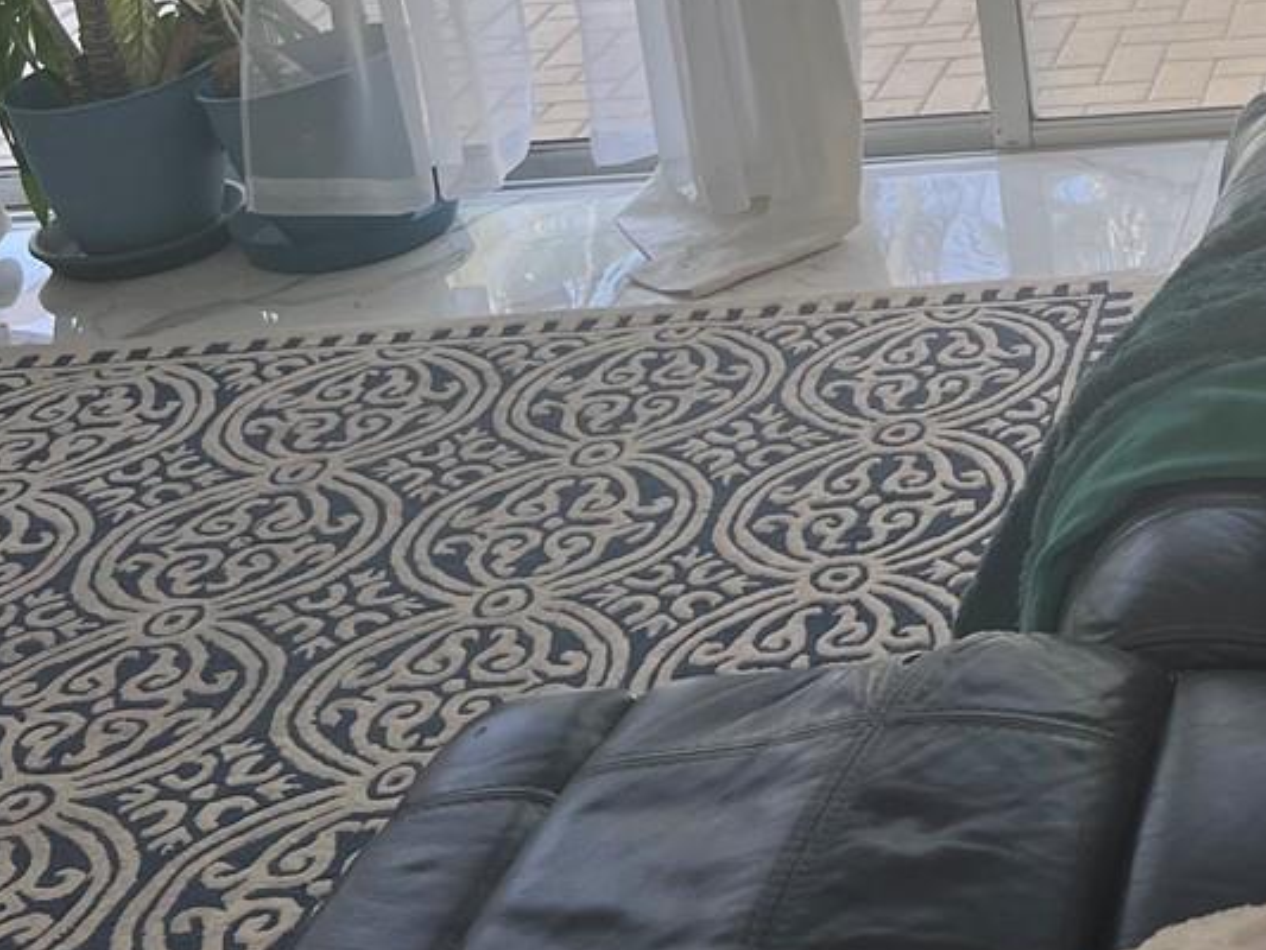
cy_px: -223
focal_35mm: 78
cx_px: 1494
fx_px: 2853
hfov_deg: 23.1
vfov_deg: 17.9
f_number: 1.5
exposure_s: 1/143
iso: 50
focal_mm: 5.7
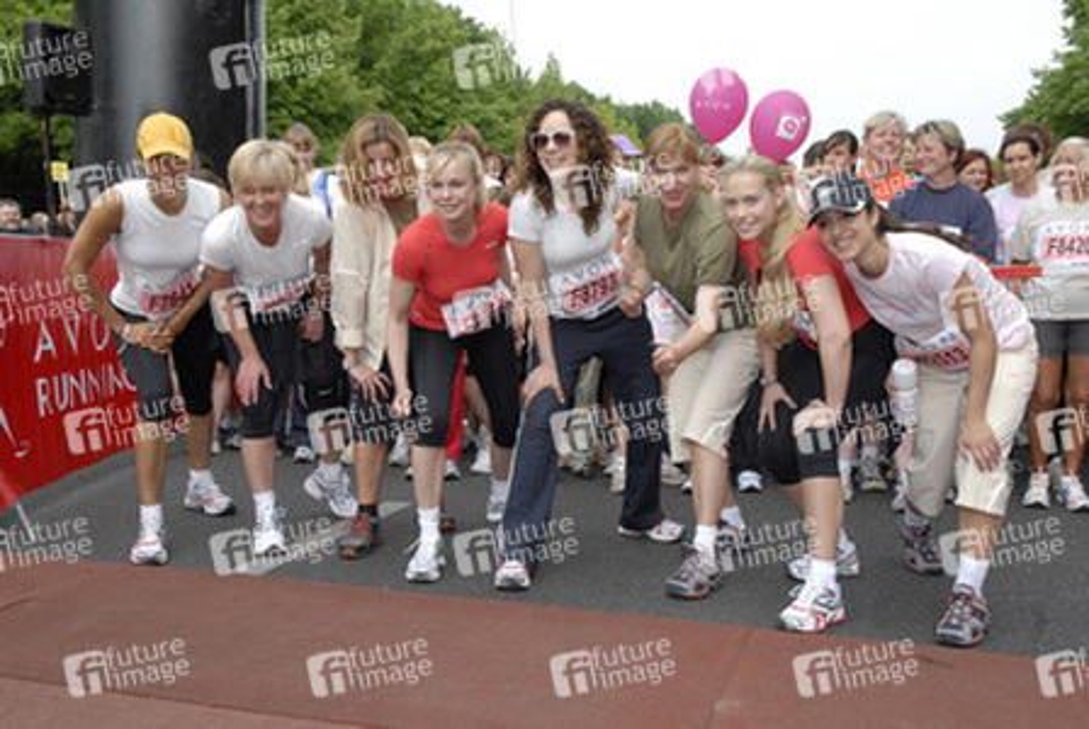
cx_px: 544
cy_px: 364
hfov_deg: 49.5
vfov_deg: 34.3
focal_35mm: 39
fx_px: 1181
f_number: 8
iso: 250
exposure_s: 1/250
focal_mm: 26
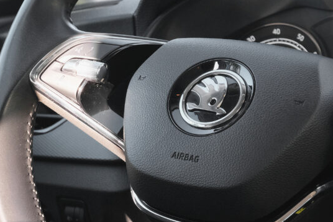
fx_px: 1202
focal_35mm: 130
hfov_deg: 15.8
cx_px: 175
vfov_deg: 10.5
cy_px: 104
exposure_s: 1/125
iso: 2000
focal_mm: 45
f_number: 8
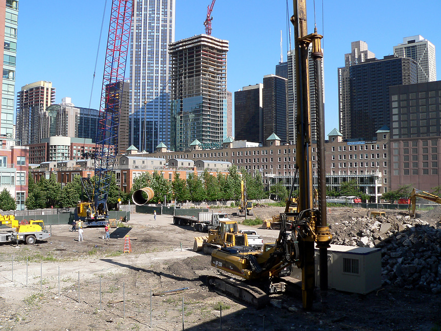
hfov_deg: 51.4
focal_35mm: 36
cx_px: 220
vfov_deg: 39.7
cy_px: 166
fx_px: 459
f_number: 4
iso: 80
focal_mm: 6
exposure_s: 1/500
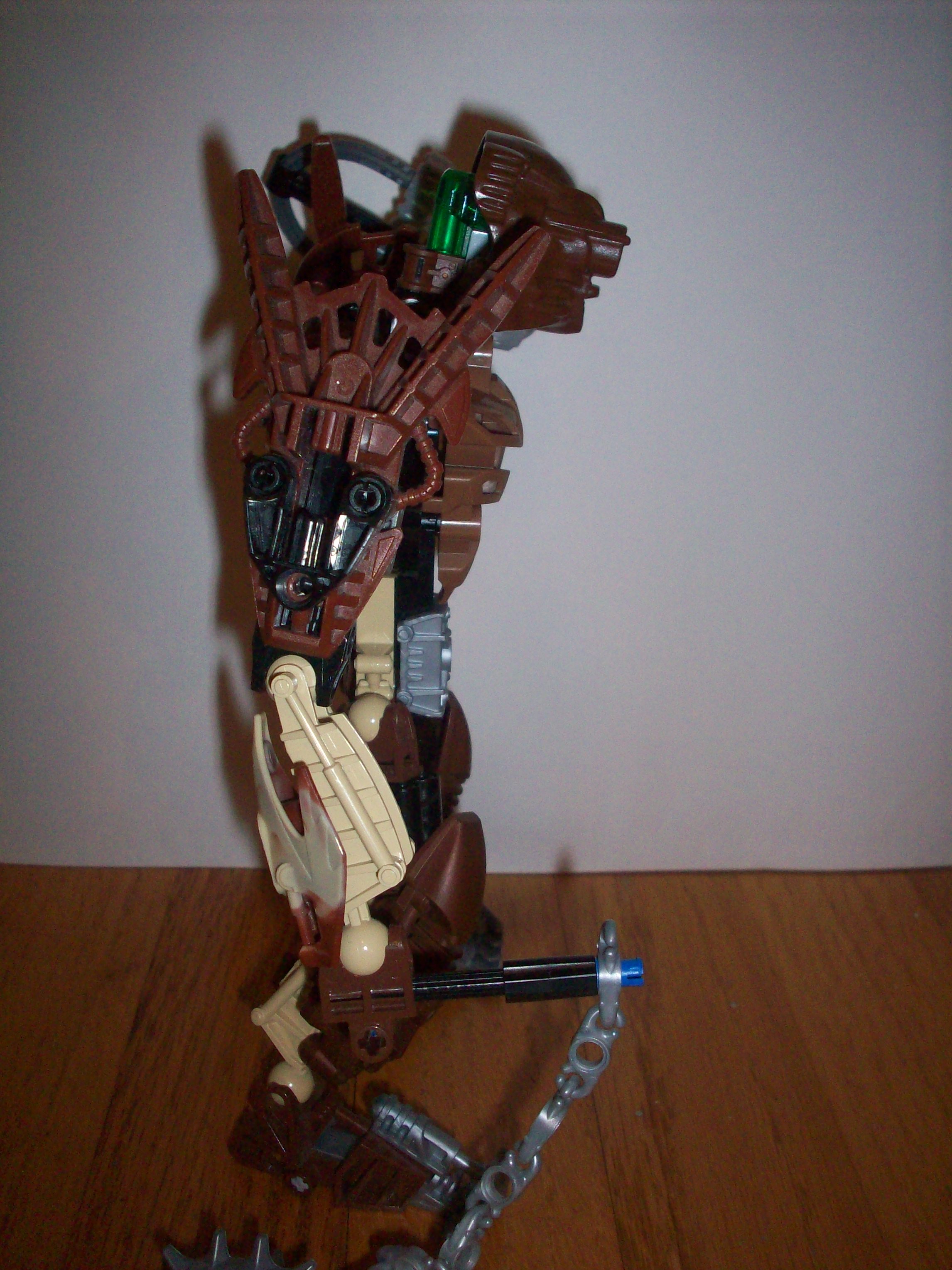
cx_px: 476
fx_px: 1357
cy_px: 635
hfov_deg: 38.7
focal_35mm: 37
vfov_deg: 50.1
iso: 160
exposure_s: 1/64
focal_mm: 6.2
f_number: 2.8
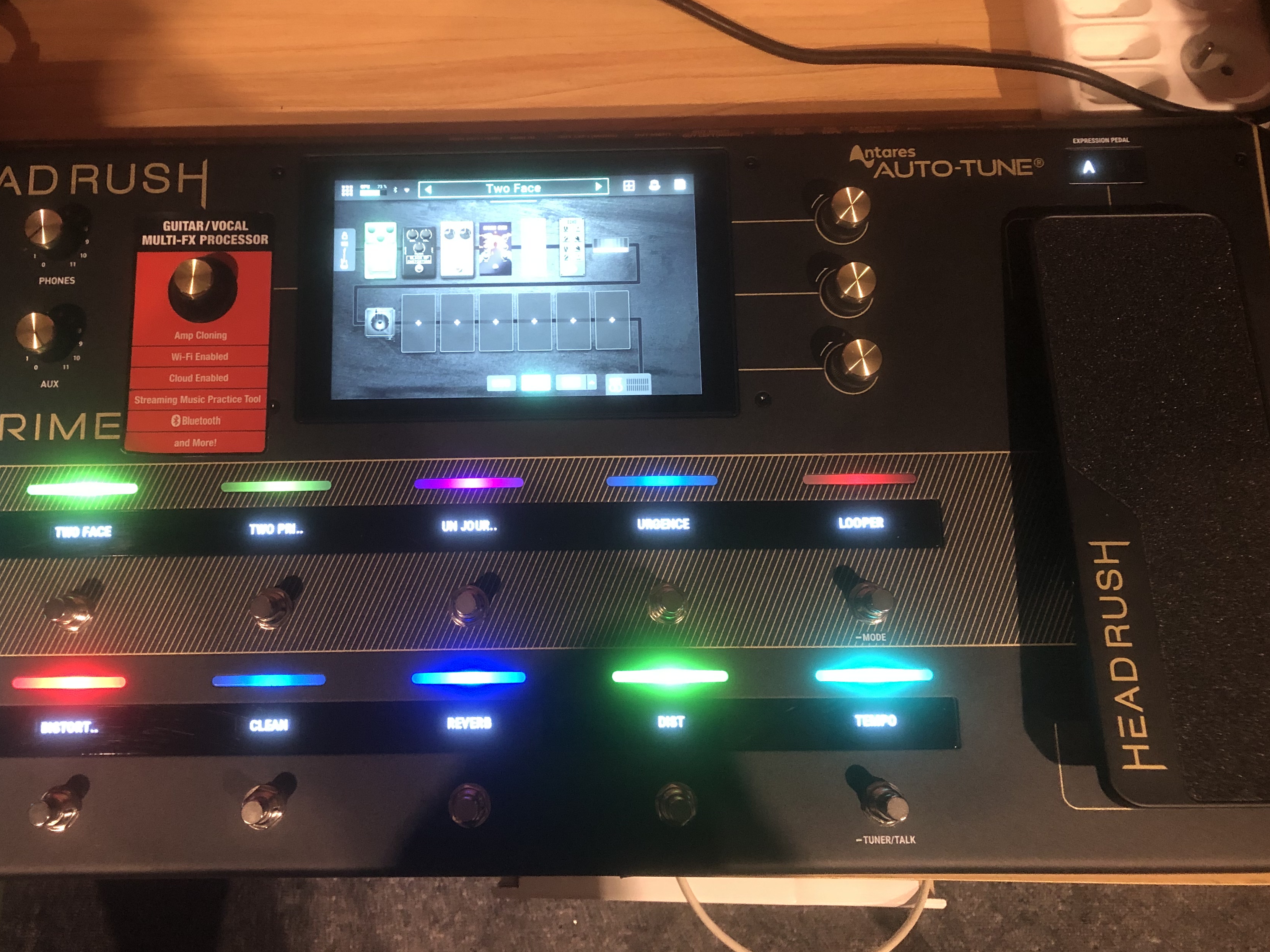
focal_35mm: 34
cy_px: 388
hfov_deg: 53.6
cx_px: 518
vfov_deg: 41.6
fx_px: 1247
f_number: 1.8
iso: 100
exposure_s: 1/5
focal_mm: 3.99
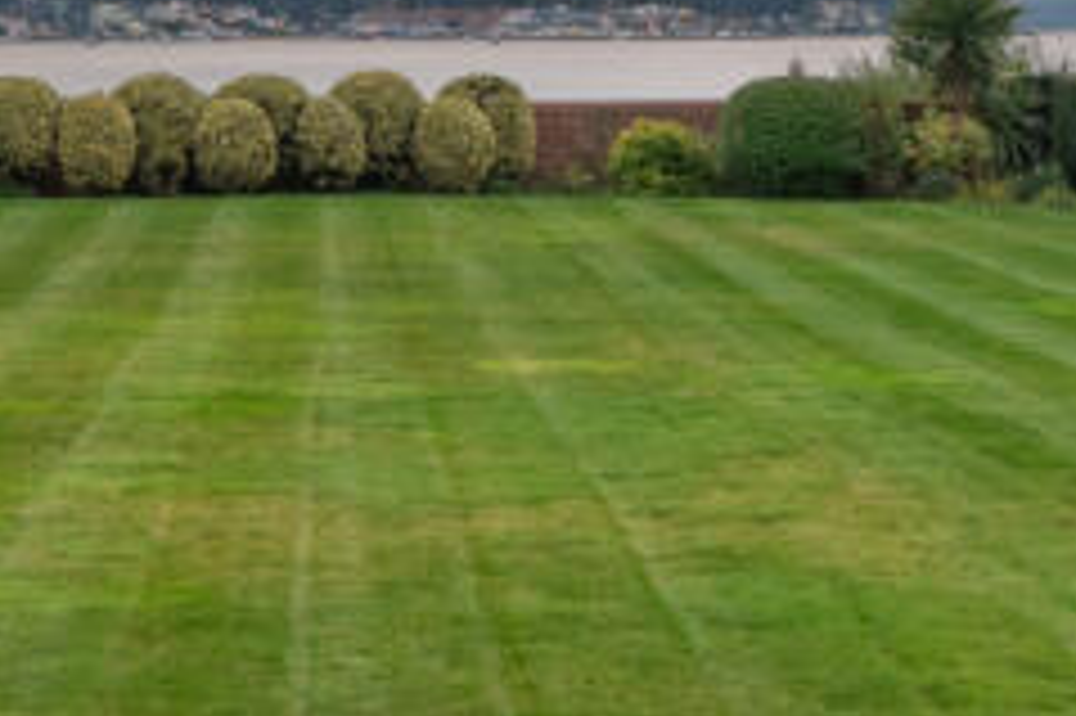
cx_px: 392
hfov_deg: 13.7
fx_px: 4480
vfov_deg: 9.1
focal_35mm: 150
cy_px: -47
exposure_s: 1/2
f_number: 13
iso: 800
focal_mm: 35
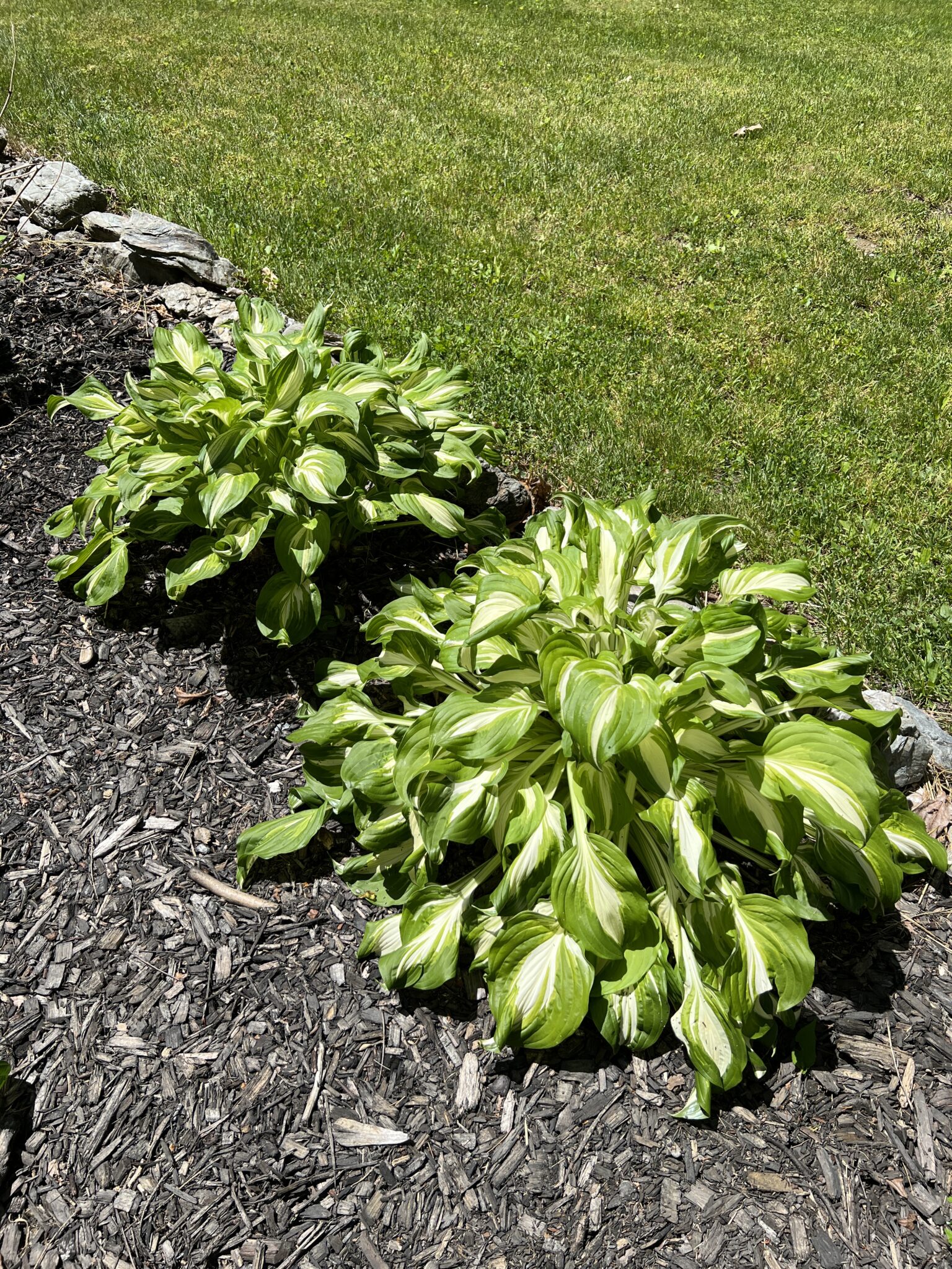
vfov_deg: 67.3
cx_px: 476
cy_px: 634
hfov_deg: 53.1
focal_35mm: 26
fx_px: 953
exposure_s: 1/3460
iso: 50
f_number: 1.5
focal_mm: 5.7
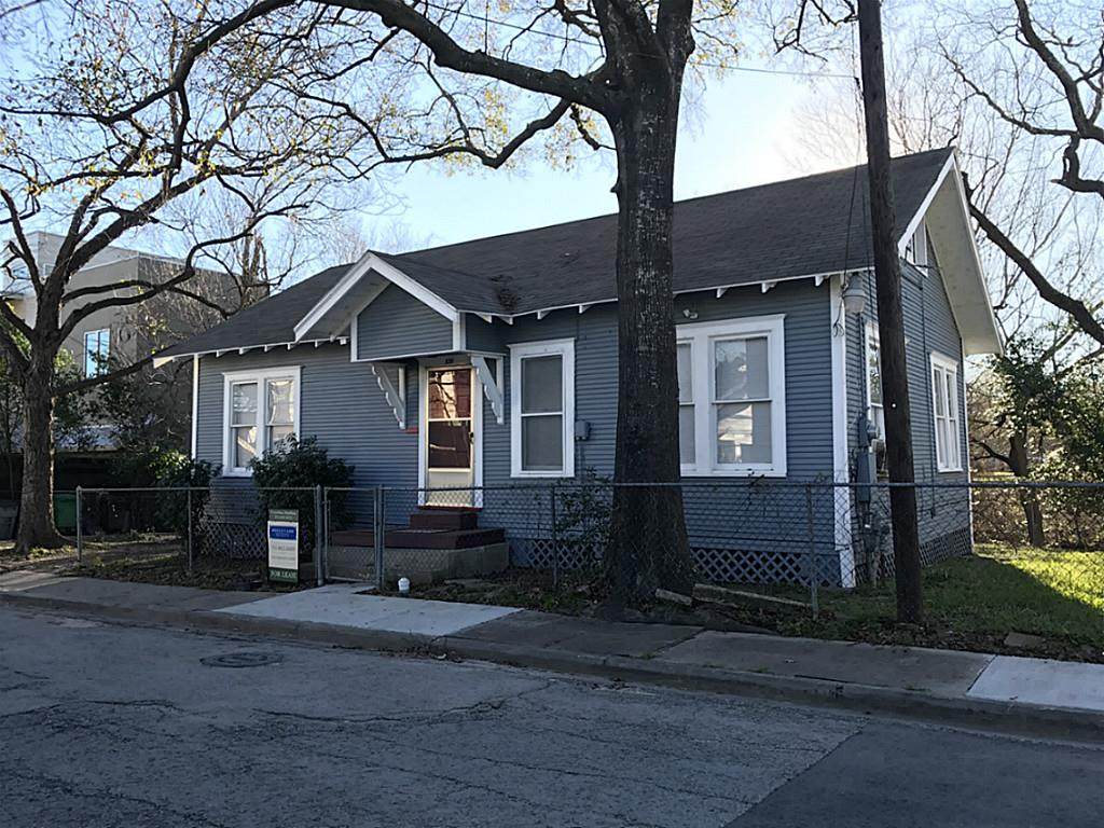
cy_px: 414
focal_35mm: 28
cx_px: 552
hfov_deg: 63.4
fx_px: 893
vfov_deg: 49.7
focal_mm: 3.99
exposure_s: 1/389
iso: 20
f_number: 1.8
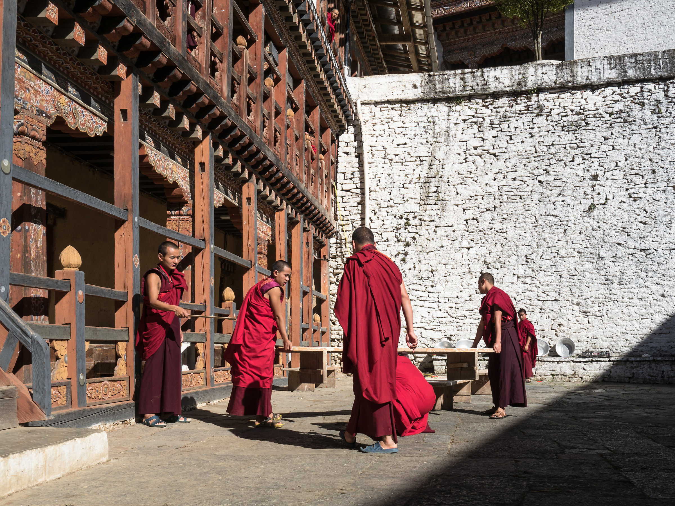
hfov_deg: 54.0
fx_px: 663
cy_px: 253
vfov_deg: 41.8
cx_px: 338
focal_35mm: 34
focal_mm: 17
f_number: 6.3
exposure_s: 1/800
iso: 200
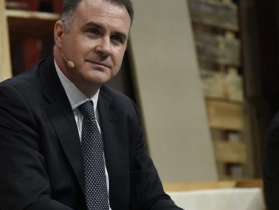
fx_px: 2072
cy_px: 117
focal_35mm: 257
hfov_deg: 7.7
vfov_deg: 5.8
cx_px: 74
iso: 2500
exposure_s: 1/160
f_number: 5.6
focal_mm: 155
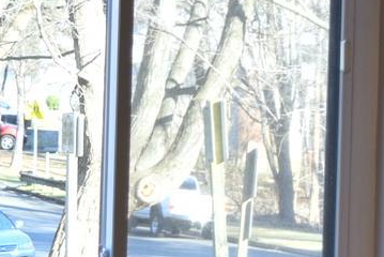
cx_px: 343
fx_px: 2464
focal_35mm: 231
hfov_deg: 8.9
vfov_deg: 6.0
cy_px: 86
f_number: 4
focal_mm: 27
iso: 100
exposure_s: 1/60
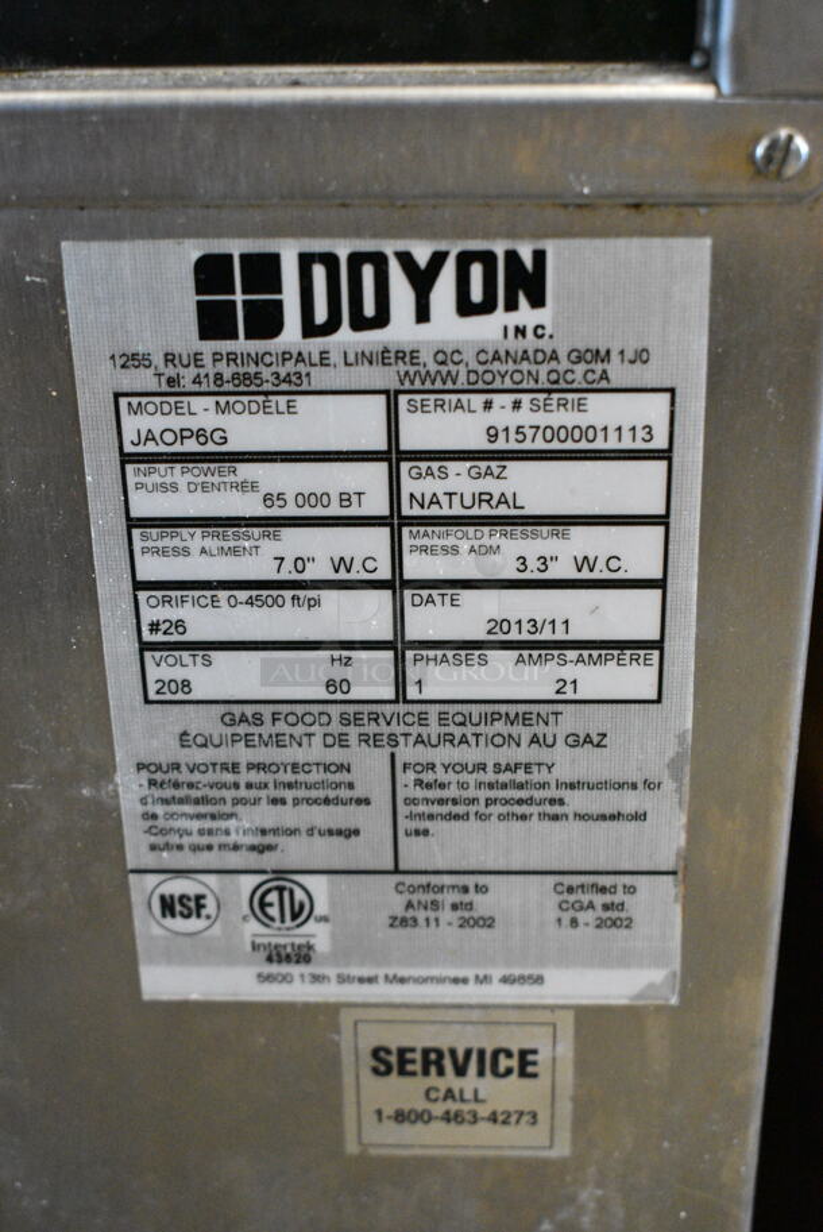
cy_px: 616
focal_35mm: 48
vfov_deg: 41.1
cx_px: 412
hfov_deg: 28.1
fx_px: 1643
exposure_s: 1/100
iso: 6400
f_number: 6.3
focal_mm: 32
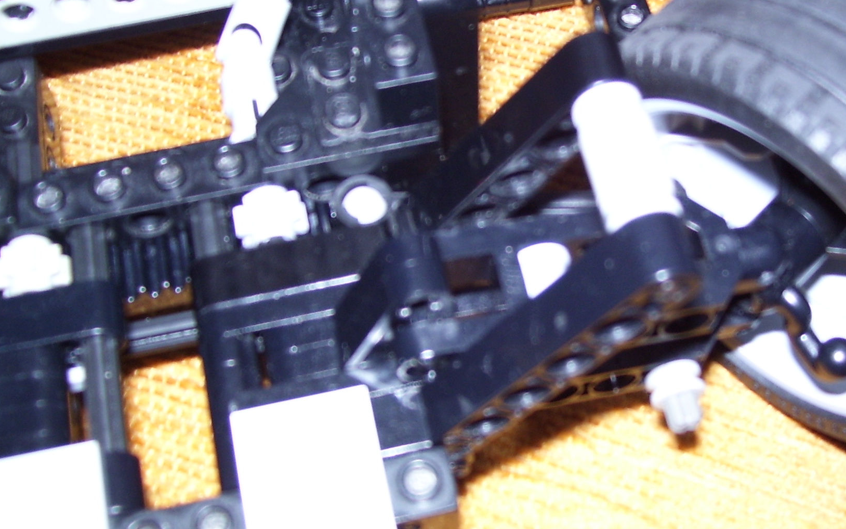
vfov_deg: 24.0
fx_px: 1245
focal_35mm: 54
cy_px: 251
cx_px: 518
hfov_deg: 37.3
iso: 80
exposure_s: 1/60
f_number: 2.7
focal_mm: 6
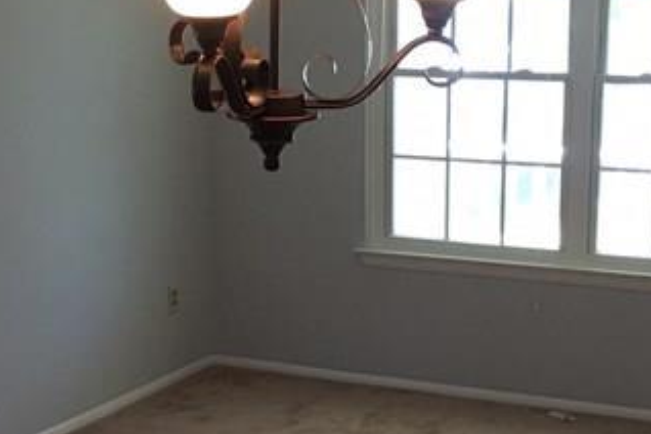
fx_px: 1754
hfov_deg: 21.0
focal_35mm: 97
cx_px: 217
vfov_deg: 14.0
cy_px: 368
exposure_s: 1/15
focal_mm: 4.15
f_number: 2.2
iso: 25
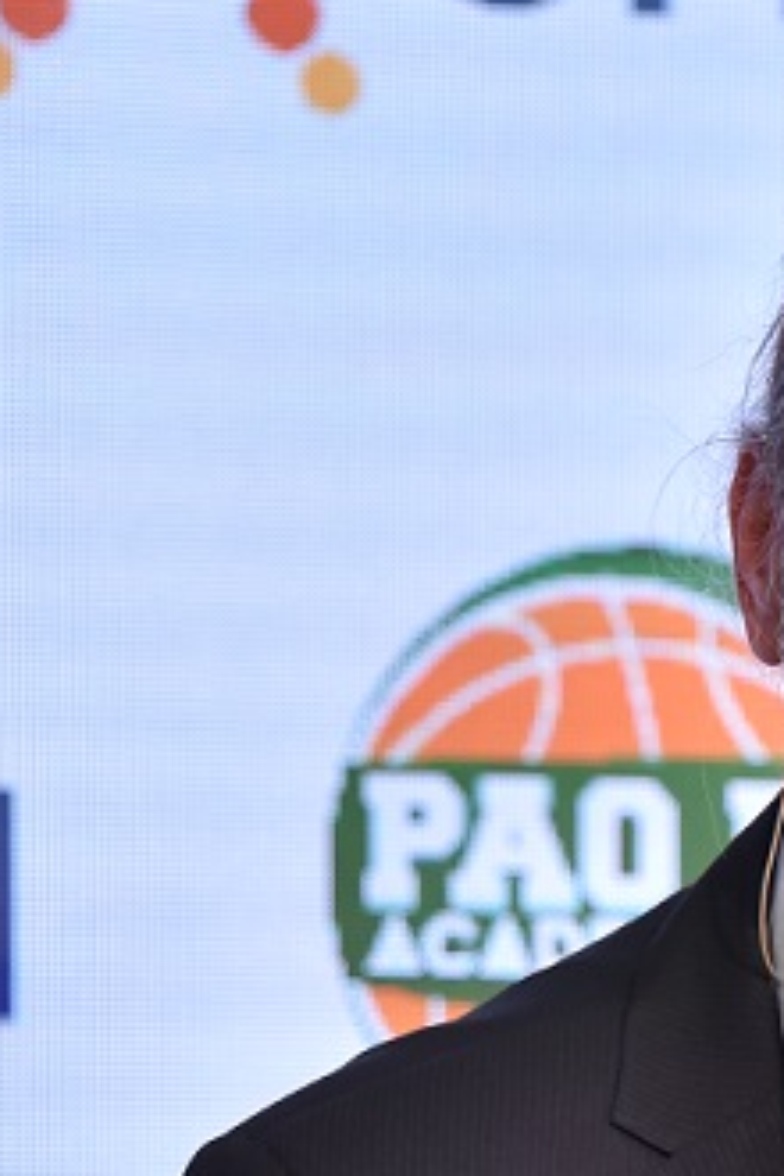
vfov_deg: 3.4
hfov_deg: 2.3
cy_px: 827
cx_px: 994
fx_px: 19729
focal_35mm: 604
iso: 2000
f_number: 4
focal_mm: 190
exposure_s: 1/400
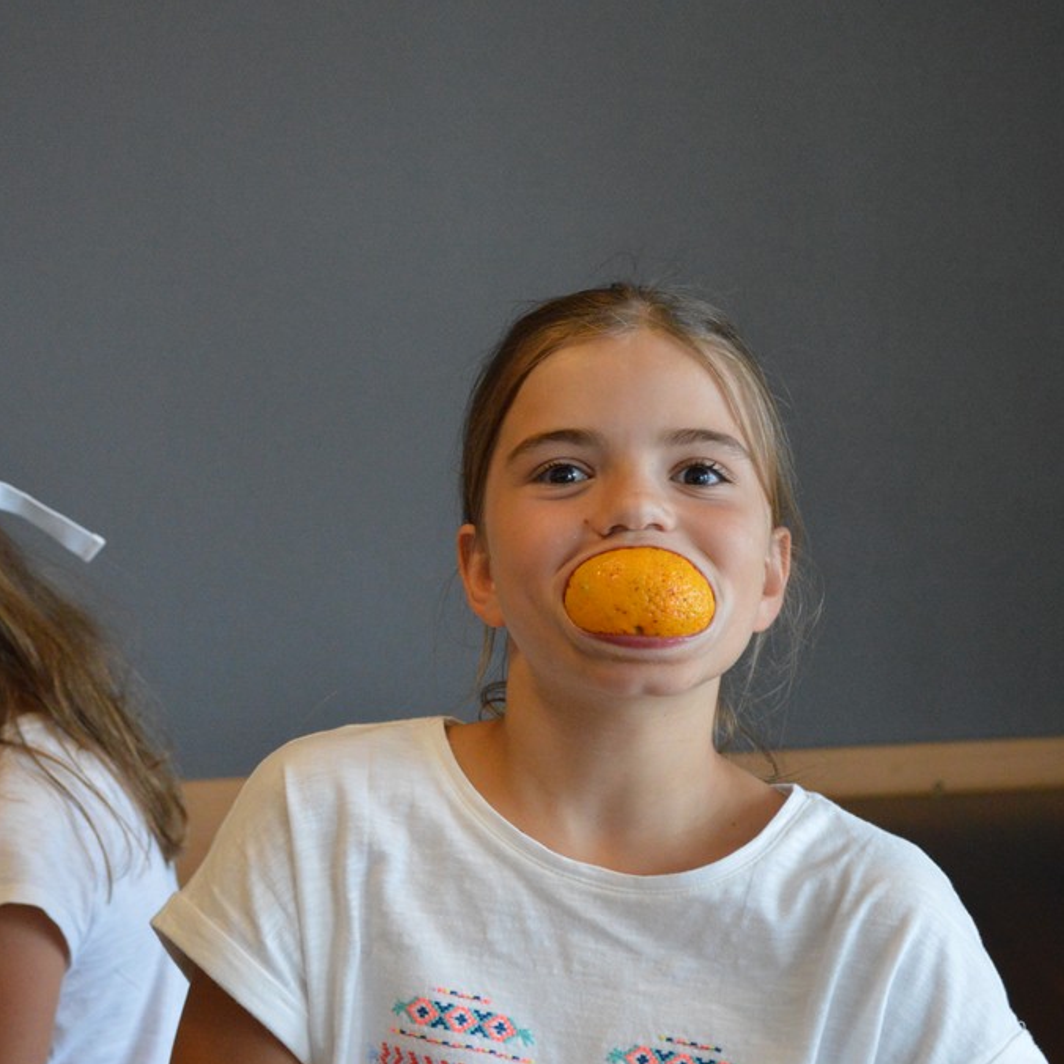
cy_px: 533
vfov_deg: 21.4
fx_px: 2817
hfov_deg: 21.2
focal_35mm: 81
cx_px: 286
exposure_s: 1/160
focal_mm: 42
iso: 2200
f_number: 5.3
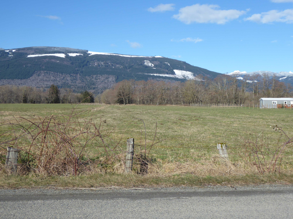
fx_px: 372
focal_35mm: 44
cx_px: 146
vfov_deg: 32.9
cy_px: 110
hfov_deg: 42.9
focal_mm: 7.8
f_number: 3.9
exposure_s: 1/800
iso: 80
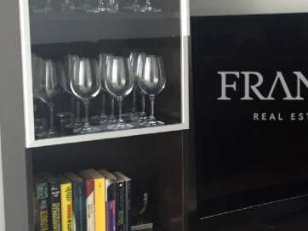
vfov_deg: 18.0
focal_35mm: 82
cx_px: 334
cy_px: 95
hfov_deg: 22.5
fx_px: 730
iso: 80
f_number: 2.2
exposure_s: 1/33
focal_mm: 4.15
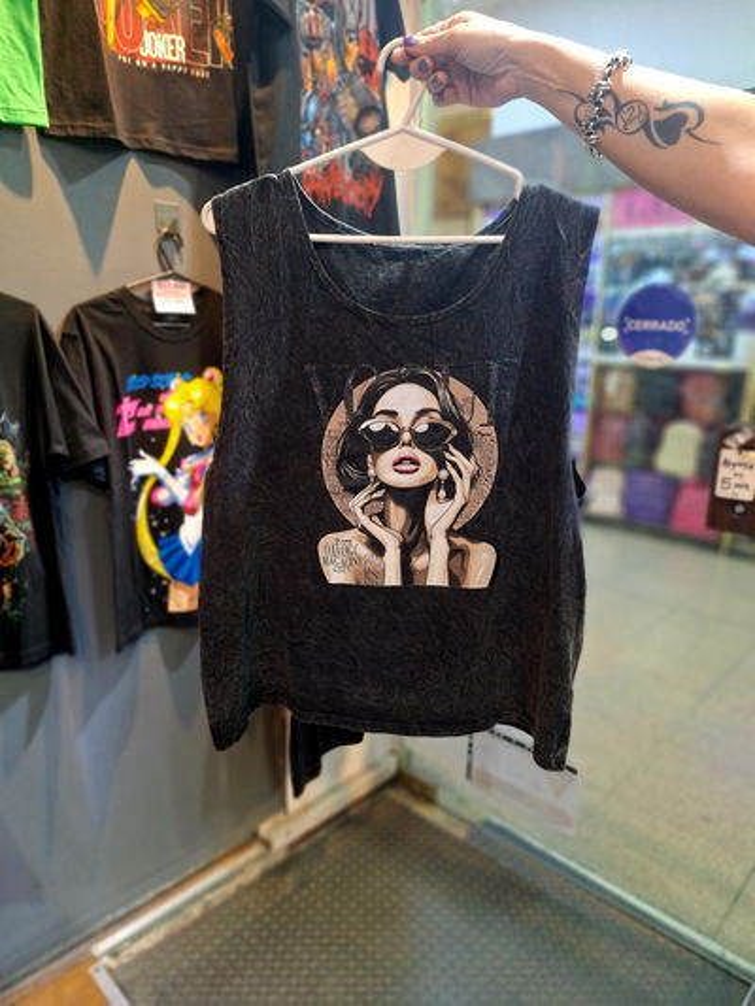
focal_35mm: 23
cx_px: 378
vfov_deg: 73.9
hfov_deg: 58.9
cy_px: 503
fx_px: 669
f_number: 1.8
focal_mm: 5.54
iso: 250
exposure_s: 1/50
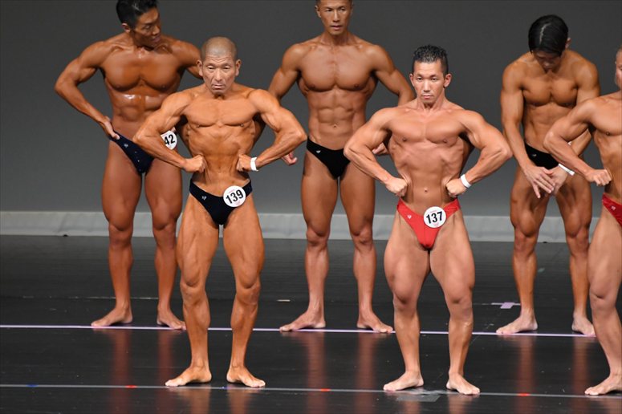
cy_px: 207
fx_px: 6476
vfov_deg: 3.7
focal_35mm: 375
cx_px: 311
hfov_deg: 5.5
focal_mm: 250
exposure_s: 1/400
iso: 4000
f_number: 5.6
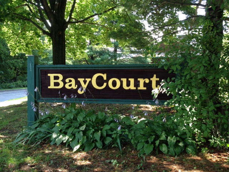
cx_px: 114
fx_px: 232
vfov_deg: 40.7
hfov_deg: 52.6
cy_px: 86
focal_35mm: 35
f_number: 2.4
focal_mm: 4.28
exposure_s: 1/120
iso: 64
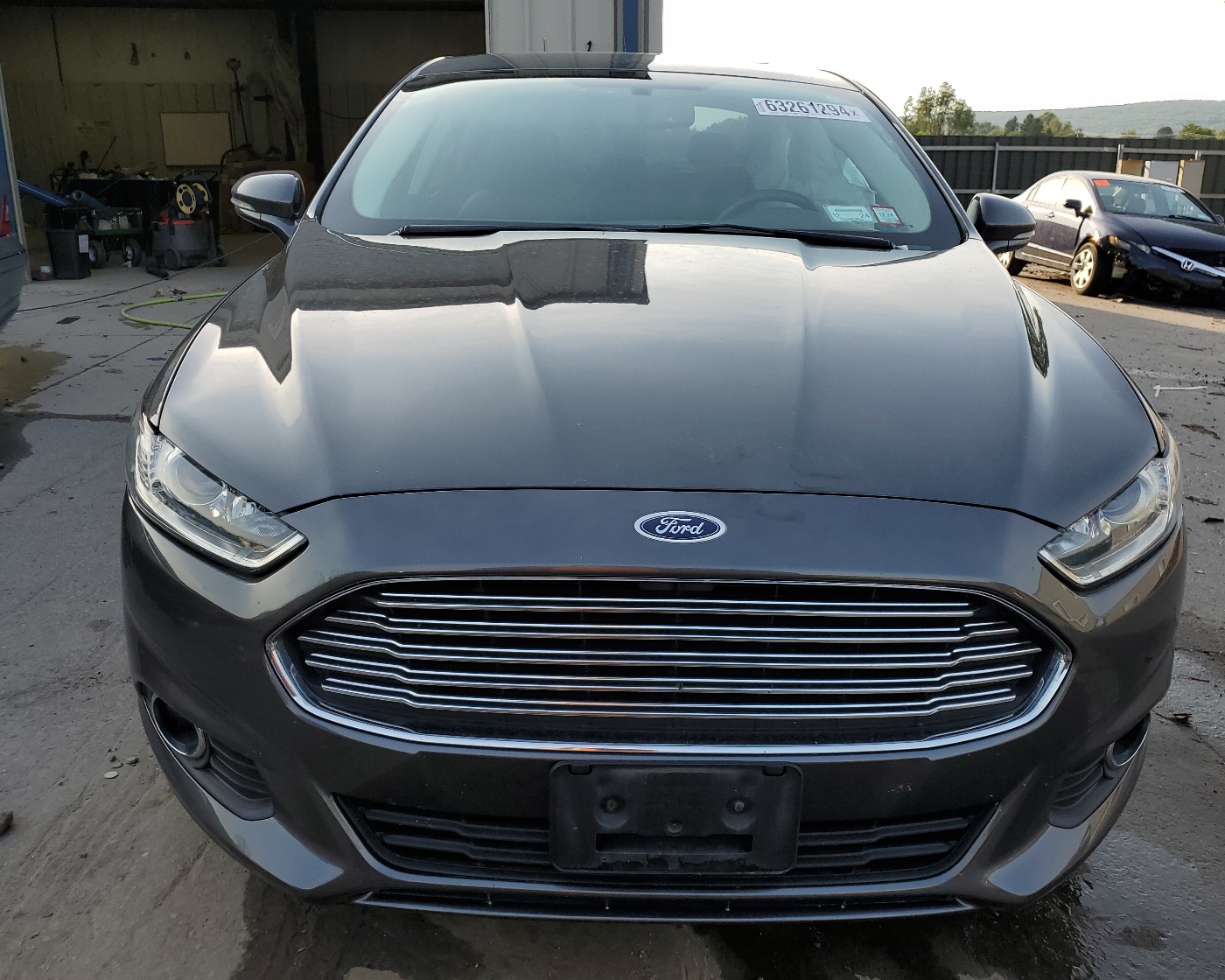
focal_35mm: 29
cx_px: 641
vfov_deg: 50.0
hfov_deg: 60.4
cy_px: 480
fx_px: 1051
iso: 50
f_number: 1.5
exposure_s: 1/1111
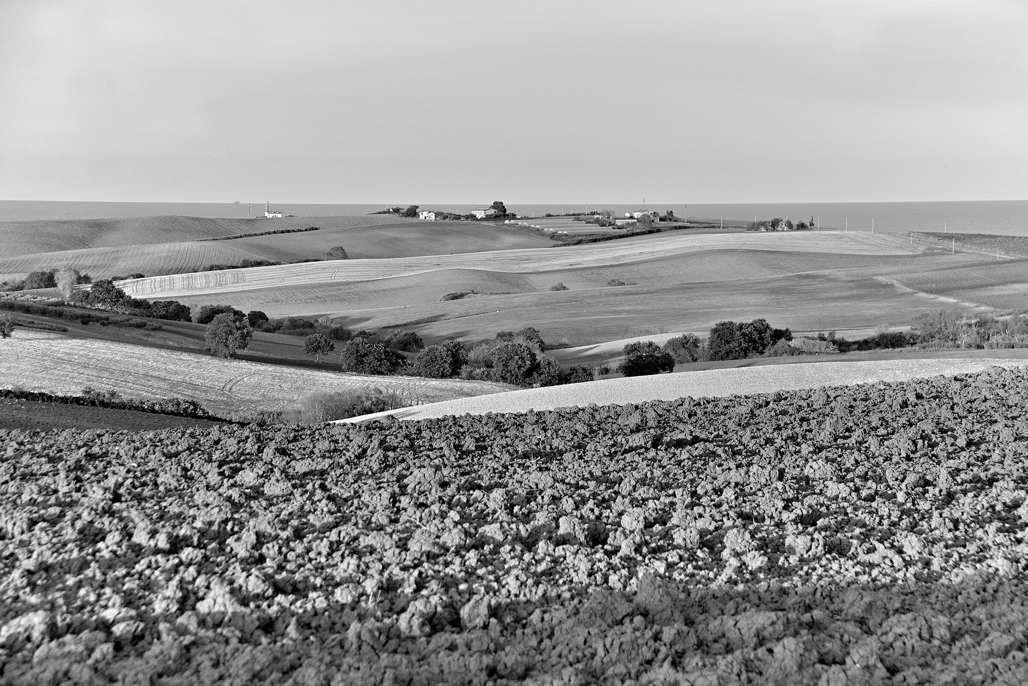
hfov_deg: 15.2
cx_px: 514
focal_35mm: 135
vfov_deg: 10.2
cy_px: 343
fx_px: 3856
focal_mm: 135
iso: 400
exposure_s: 1/500
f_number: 11
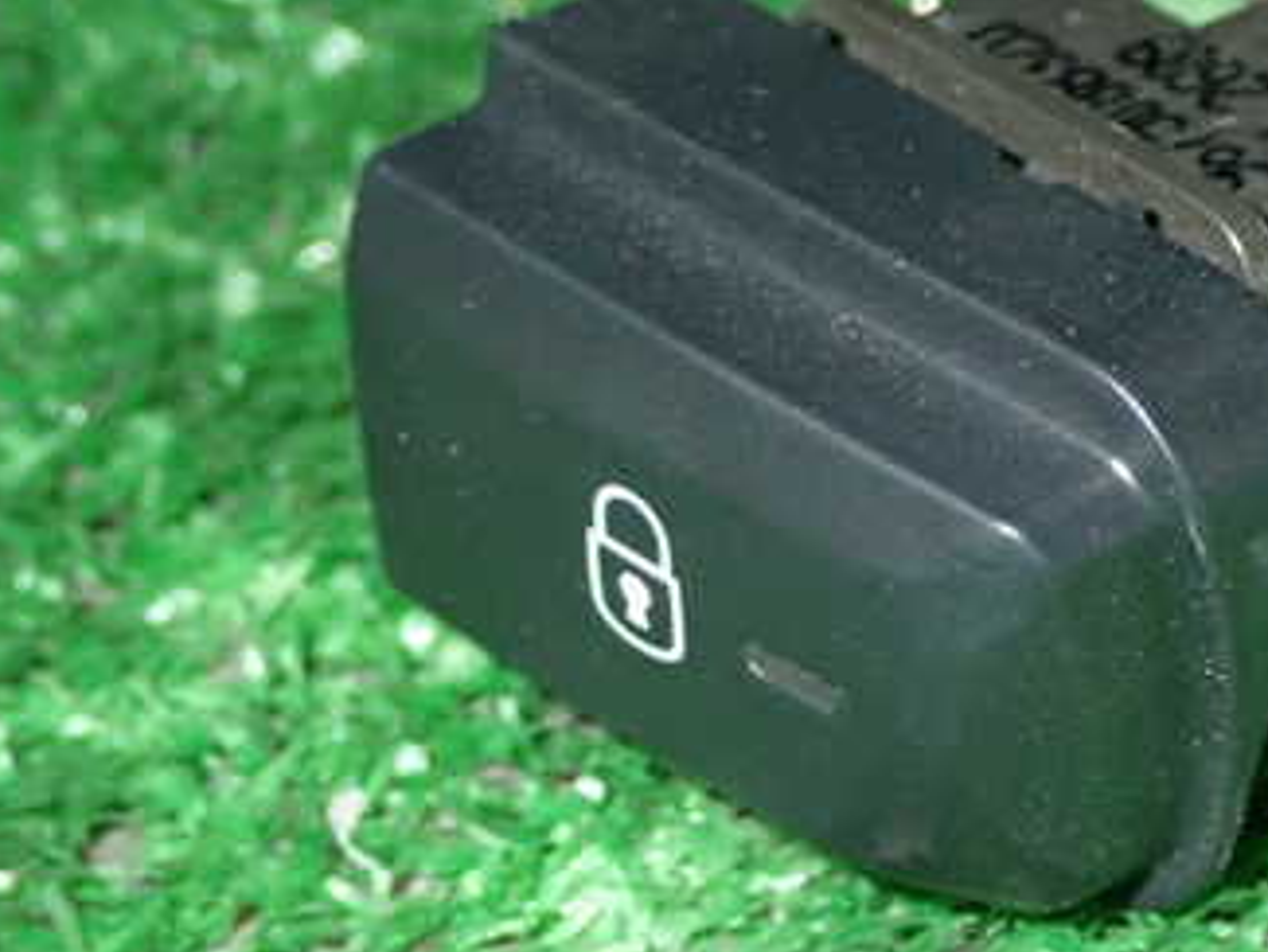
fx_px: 4800
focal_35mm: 131
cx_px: 1003
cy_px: 437
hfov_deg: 15.0
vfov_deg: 11.3
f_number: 11
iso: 800
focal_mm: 12.73
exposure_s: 1/60
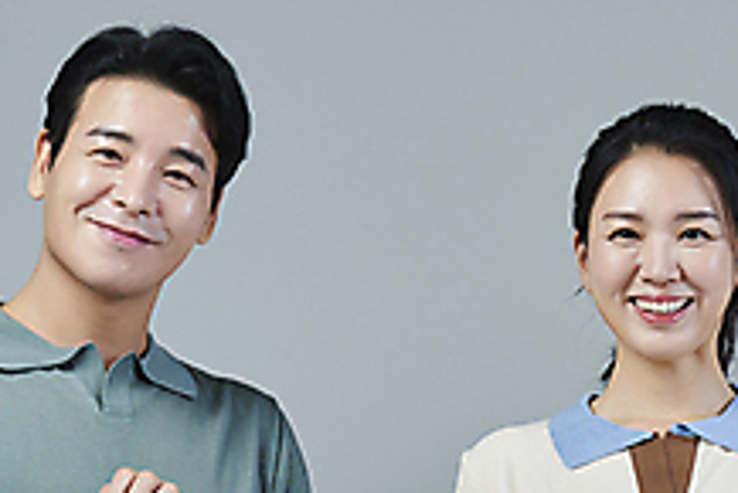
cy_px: 544
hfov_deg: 8.8
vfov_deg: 5.8
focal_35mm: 235
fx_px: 4821
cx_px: 395
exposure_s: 1/125
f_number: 14
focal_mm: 85
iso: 100
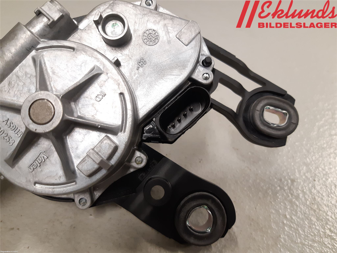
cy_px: 126
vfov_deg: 53.1
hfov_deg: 67.3
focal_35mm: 26
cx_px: 168
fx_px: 253
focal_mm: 3.93
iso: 160
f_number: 1.7
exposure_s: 1/50
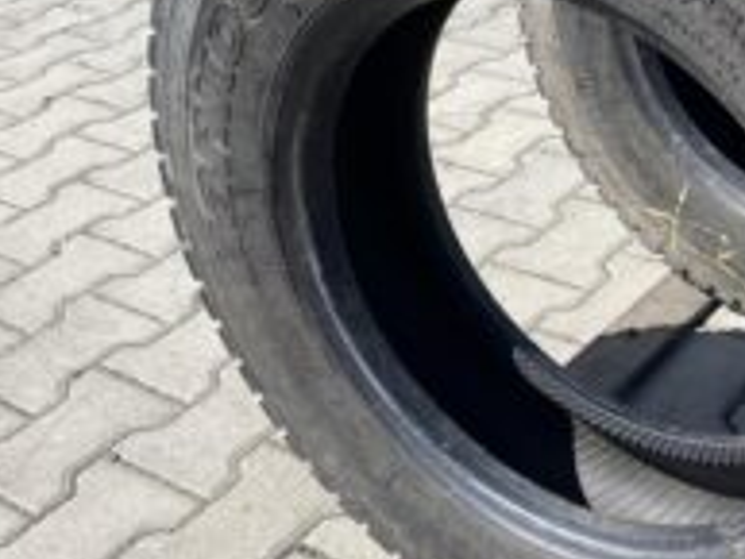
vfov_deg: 25.2
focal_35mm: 58
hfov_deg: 32.0
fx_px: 1249
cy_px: 195
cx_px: 629
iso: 32
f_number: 1.8
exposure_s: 1/1678
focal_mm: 4.25
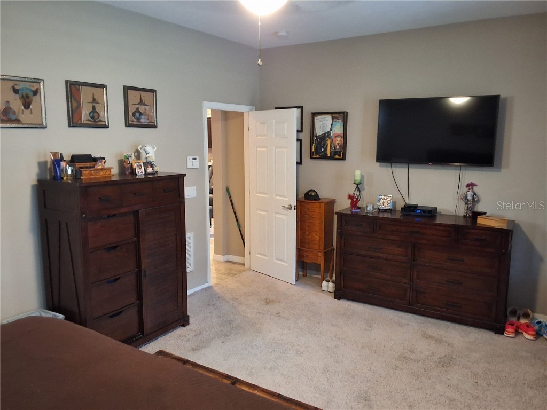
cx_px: 274
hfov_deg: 63.4
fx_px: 442
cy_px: 205
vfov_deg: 49.7
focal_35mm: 28
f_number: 1.9
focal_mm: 2.91
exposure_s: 1/20
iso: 400
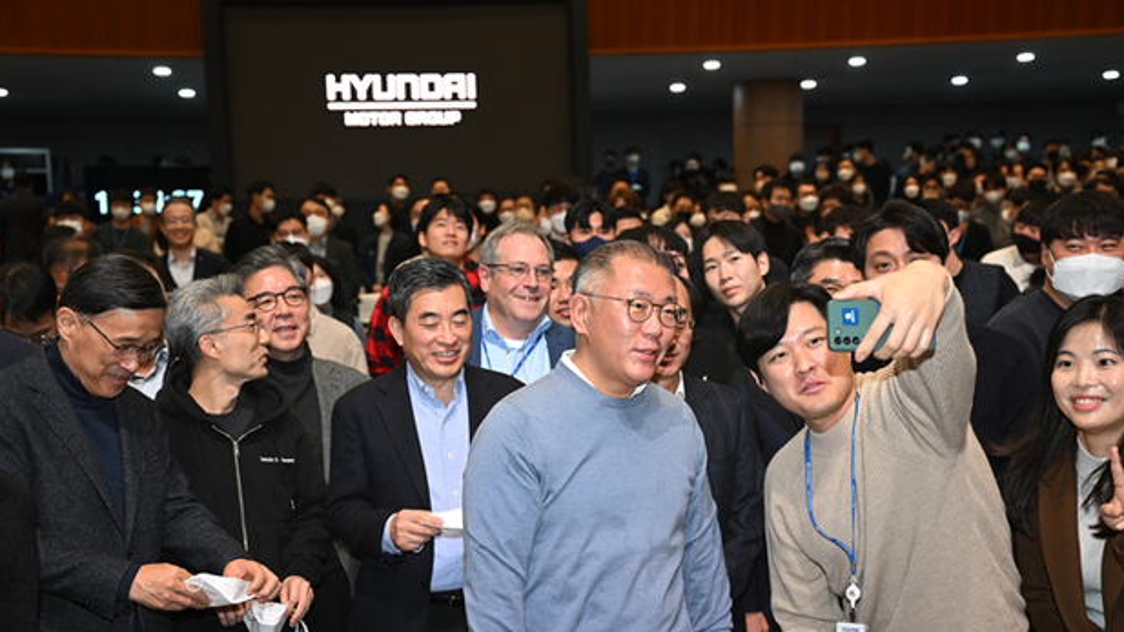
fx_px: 1490
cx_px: 565
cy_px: 387
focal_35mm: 50
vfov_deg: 23.9
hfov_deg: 41.3
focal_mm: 46
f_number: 4
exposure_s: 1/250
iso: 2000
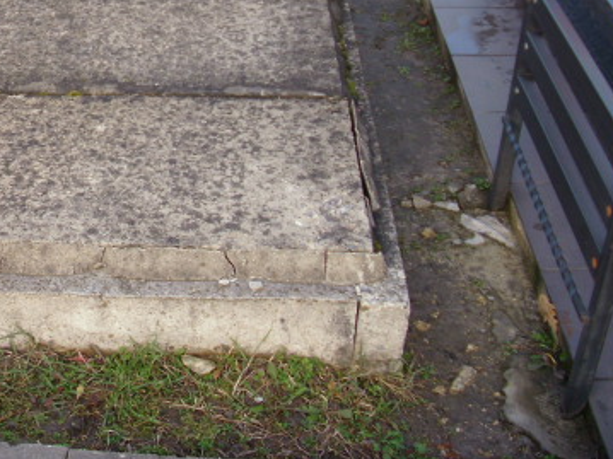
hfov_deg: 29.0
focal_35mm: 66
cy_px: 55
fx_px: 1168
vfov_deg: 21.8
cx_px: 164
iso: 50
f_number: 2.8
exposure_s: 1/168
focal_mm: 6.2
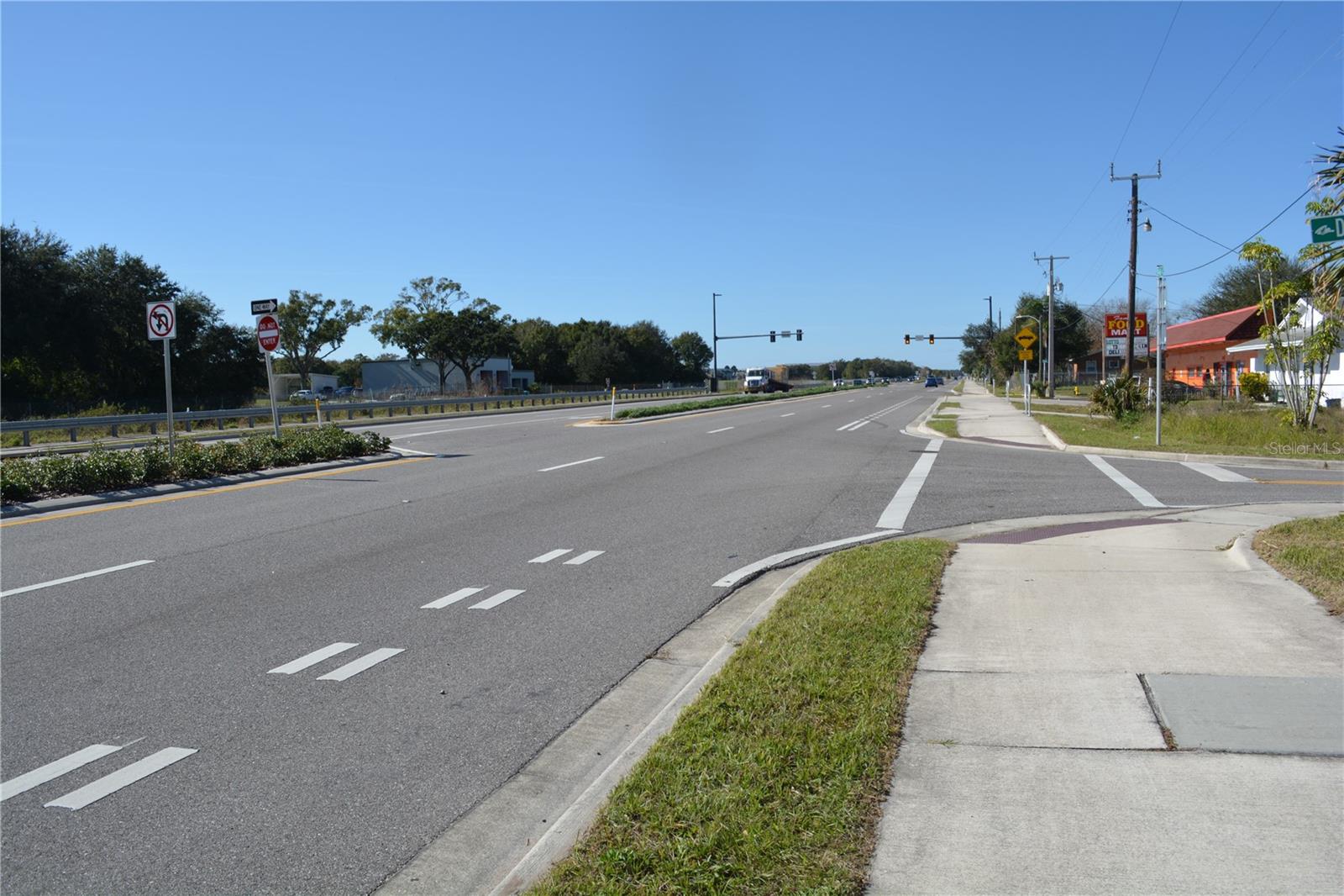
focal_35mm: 27
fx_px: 1008
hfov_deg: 67.4
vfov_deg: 47.9
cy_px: 448
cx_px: 672
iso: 100
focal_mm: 18
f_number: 8
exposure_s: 1/250
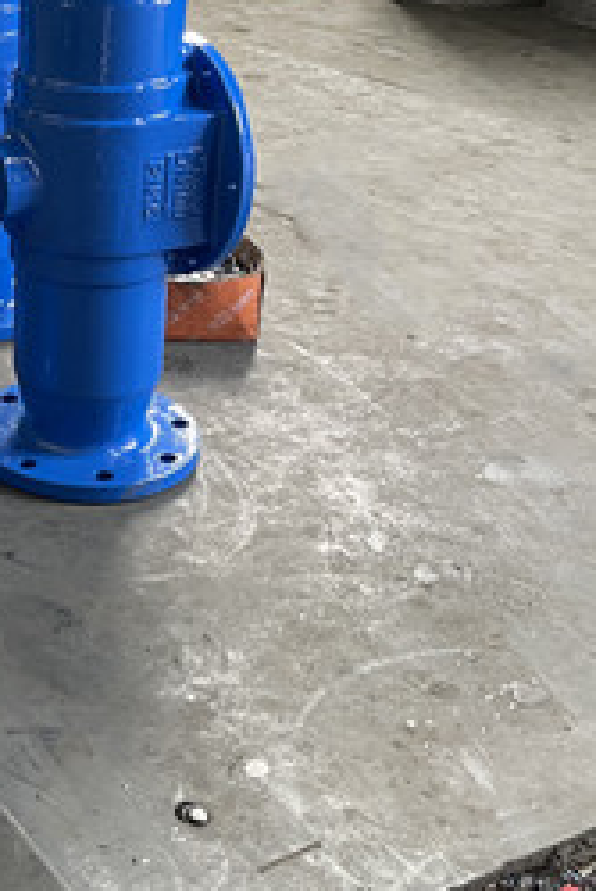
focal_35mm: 54
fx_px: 1339
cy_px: 280
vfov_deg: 36.4
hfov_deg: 23.2
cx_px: -100
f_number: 1.6
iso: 125
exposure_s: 1/93
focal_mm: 4.2
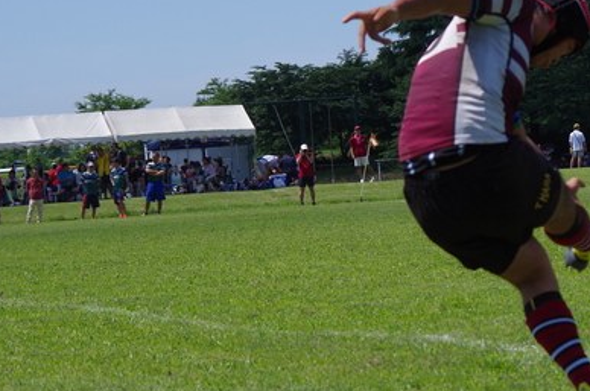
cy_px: 142
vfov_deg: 8.1
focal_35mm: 169
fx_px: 2764
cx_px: 573
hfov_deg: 12.1
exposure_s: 1/1000
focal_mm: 55
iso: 200
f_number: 5.6
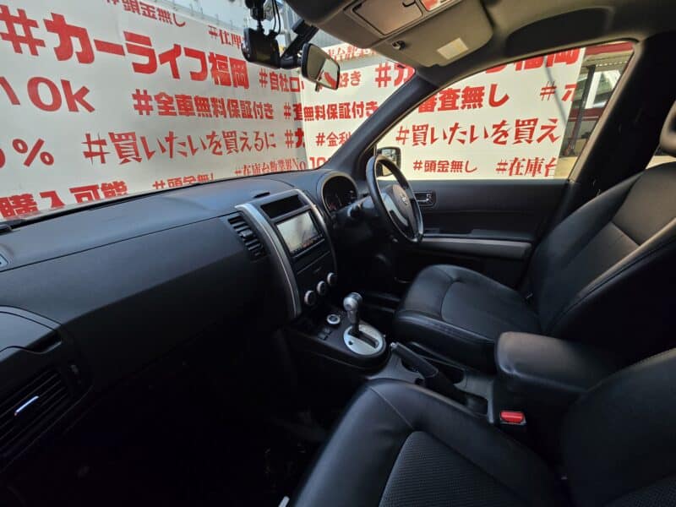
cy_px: 254
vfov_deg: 89.9
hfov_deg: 106.2
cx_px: 338
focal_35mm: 13
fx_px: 254
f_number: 2.2
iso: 50
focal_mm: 2.2
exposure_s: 1/483
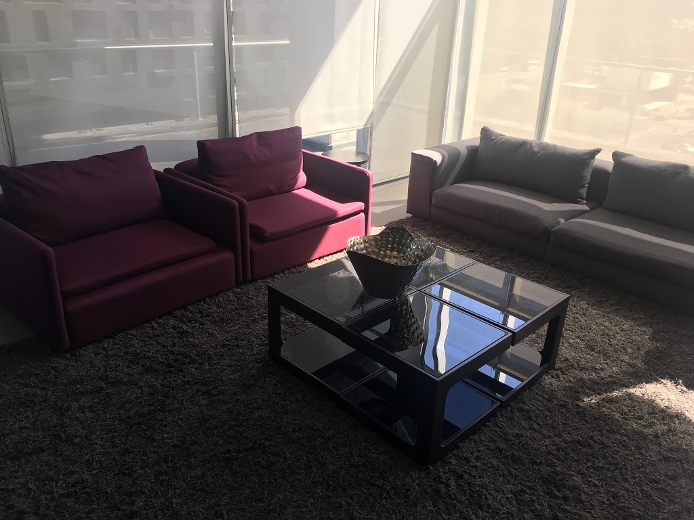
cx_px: 347
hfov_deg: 61.7
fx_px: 581
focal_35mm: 29
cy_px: 260
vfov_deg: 48.2
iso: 32
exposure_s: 1/120
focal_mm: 4.15
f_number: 2.2
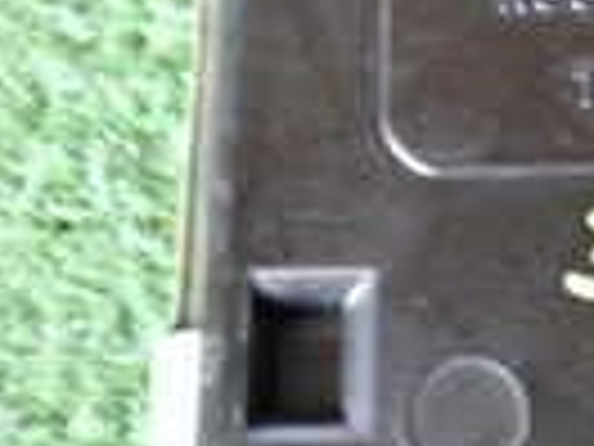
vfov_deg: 10.1
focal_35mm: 145
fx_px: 2488
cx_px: 878
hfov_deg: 12.9
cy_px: -68
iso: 400
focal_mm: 5.79
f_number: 2.4
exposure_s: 1/30
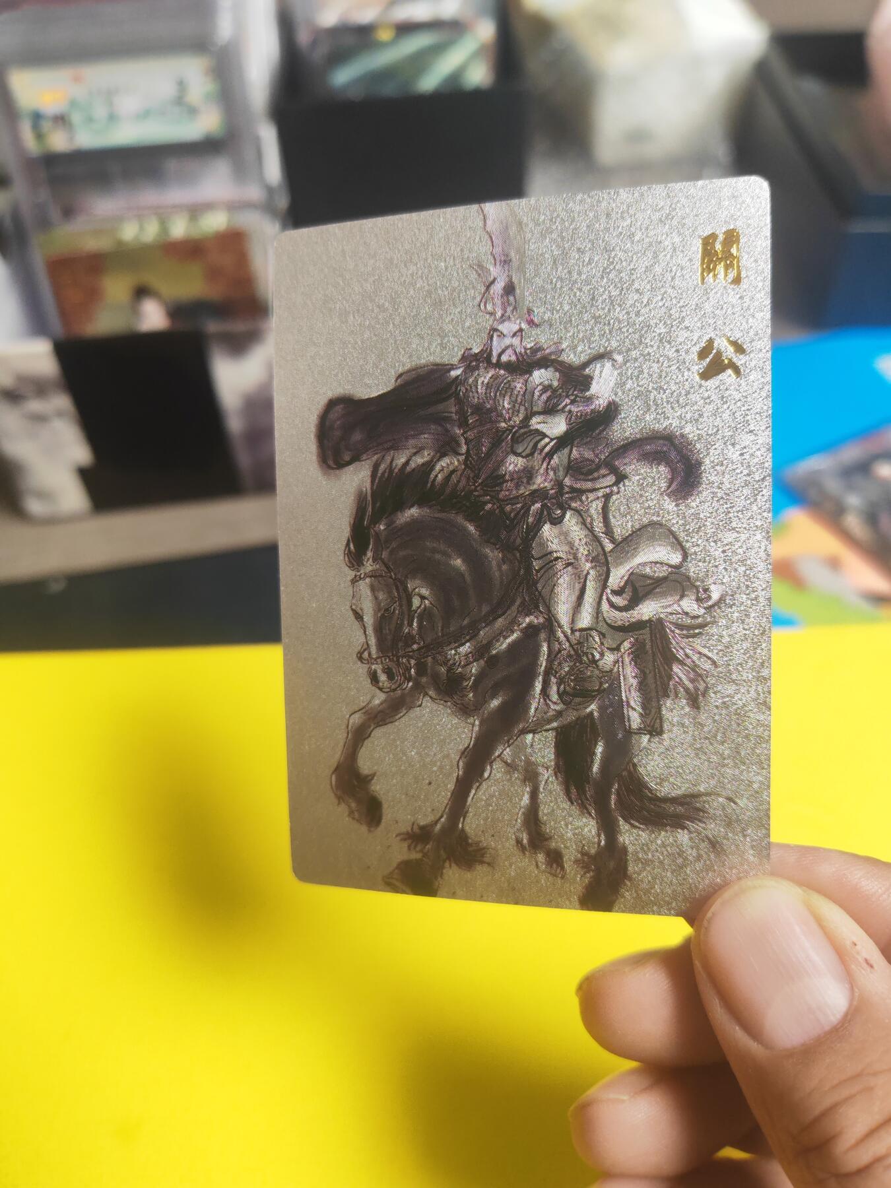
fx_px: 927
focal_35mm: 27
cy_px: 594
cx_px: 446
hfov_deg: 51.4
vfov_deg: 65.3
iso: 160
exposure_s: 1/100
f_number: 1.8
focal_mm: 5.53
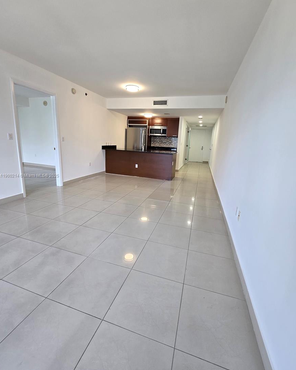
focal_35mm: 14
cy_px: 176
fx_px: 153
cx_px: 149
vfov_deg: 100.6
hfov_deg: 88.0
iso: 125
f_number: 2.2
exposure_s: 1/60
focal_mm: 2.2
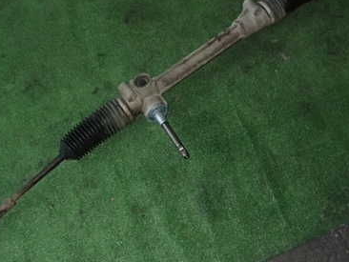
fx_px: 595
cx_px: 187
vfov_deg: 24.8
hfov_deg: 32.7
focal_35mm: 59
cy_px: 103
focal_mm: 6.37
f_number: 7.1
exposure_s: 1/40
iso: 800
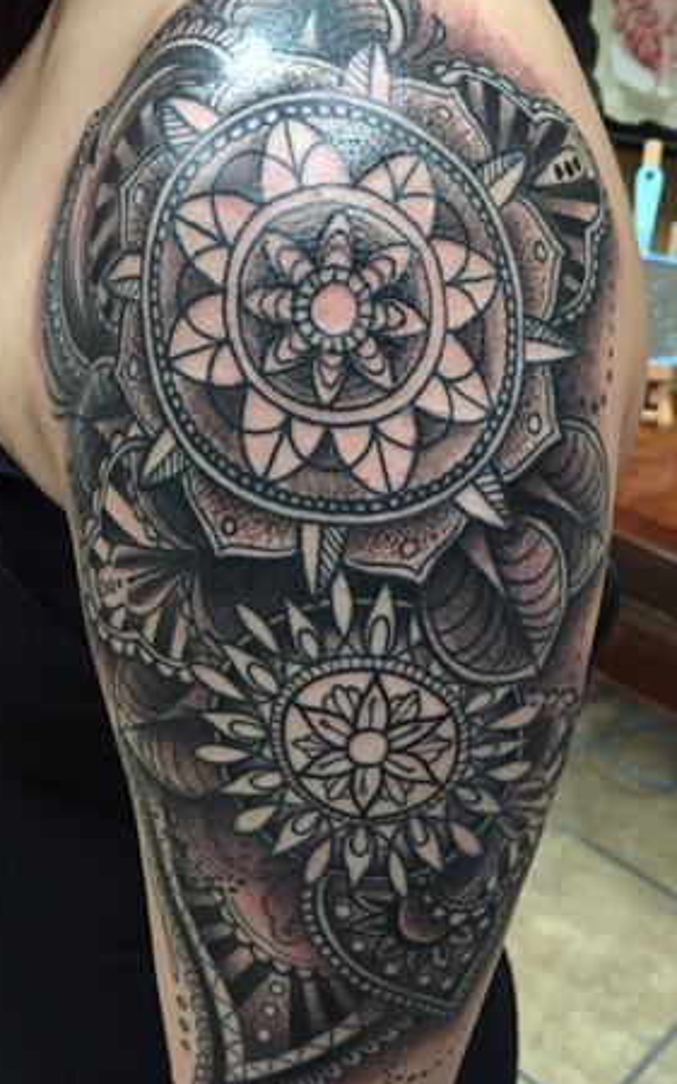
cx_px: 255
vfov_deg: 48.2
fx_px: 1211
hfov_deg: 31.1
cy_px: 559
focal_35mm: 41
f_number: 2.2
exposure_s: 1/20
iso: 250
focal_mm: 4.15
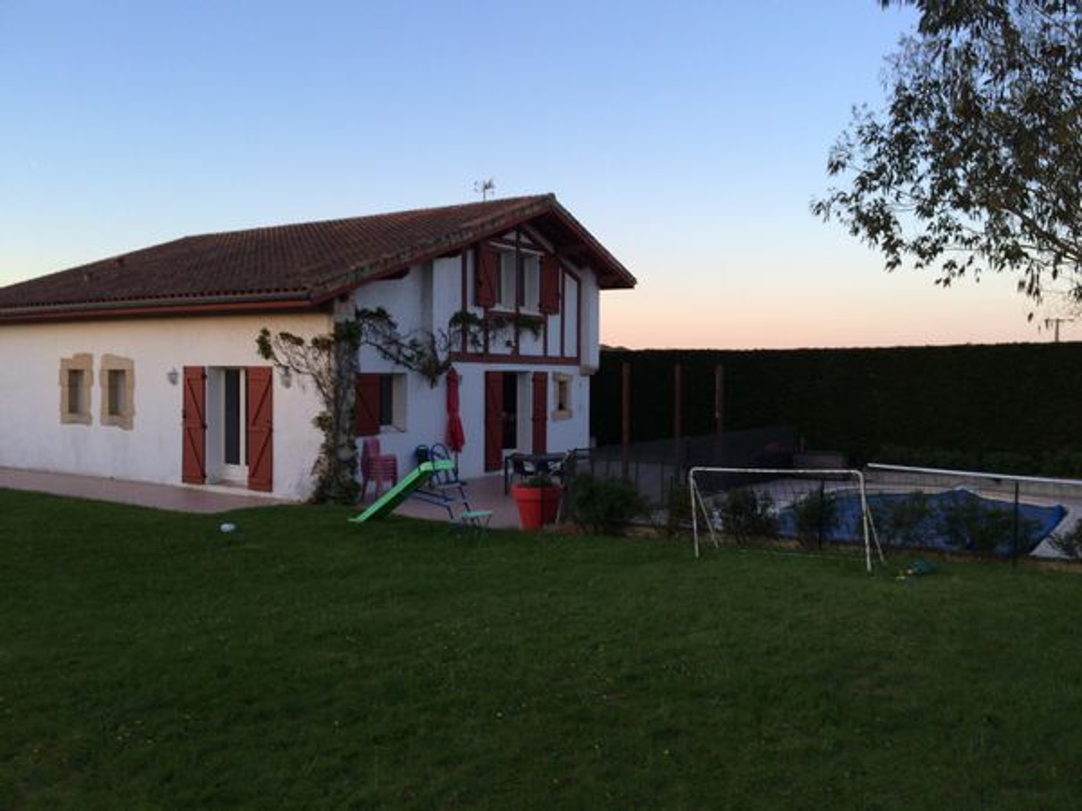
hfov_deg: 61.7
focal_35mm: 29
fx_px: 906
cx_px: 541
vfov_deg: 48.2
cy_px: 406
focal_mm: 4.15
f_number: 2.2
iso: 32
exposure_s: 1/101
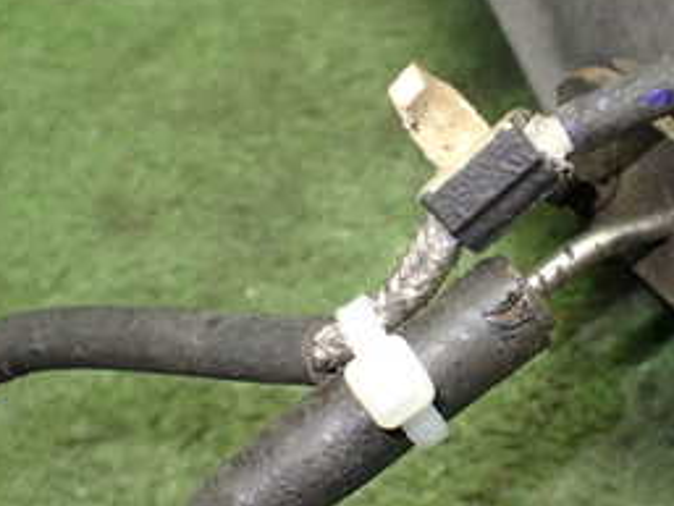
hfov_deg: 27.2
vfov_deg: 21.0
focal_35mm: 70
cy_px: 302
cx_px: 543
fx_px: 1364
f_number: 2.3
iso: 800
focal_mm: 5.4
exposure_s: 1/100
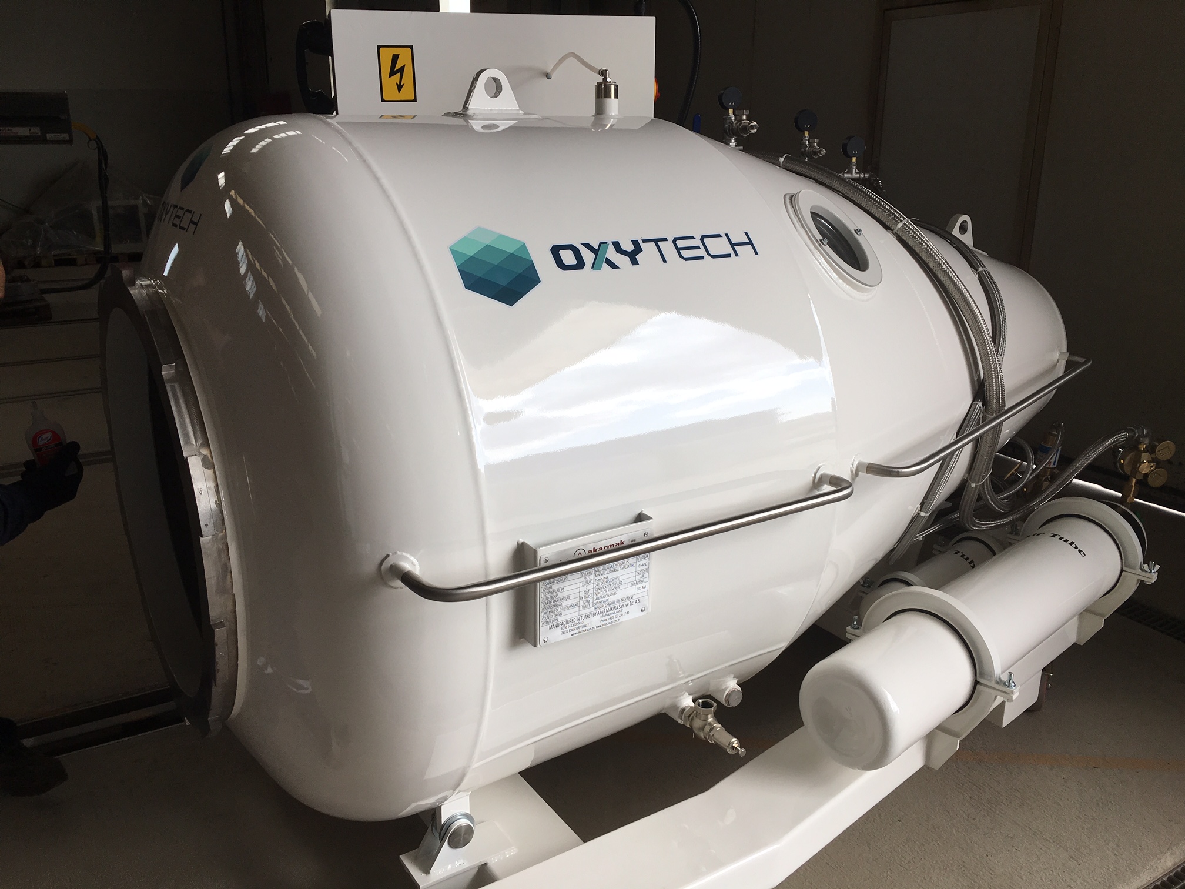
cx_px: 592
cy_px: 444
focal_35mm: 29
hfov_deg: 61.7
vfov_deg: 48.2
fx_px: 993
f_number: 2.2
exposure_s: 1/176
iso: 25
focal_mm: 4.15
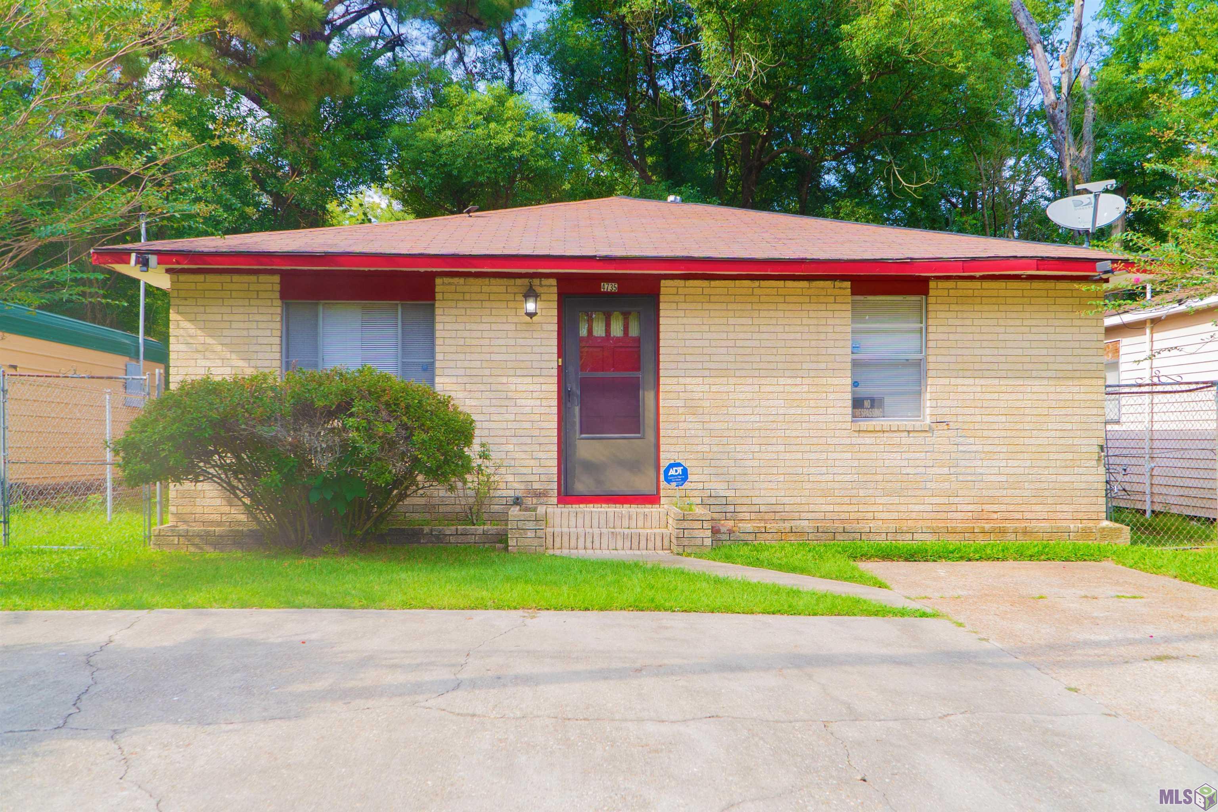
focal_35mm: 30
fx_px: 1015
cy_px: 406
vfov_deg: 43.6
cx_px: 609
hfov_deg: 61.9
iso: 64
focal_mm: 20
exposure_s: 1/125
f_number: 5
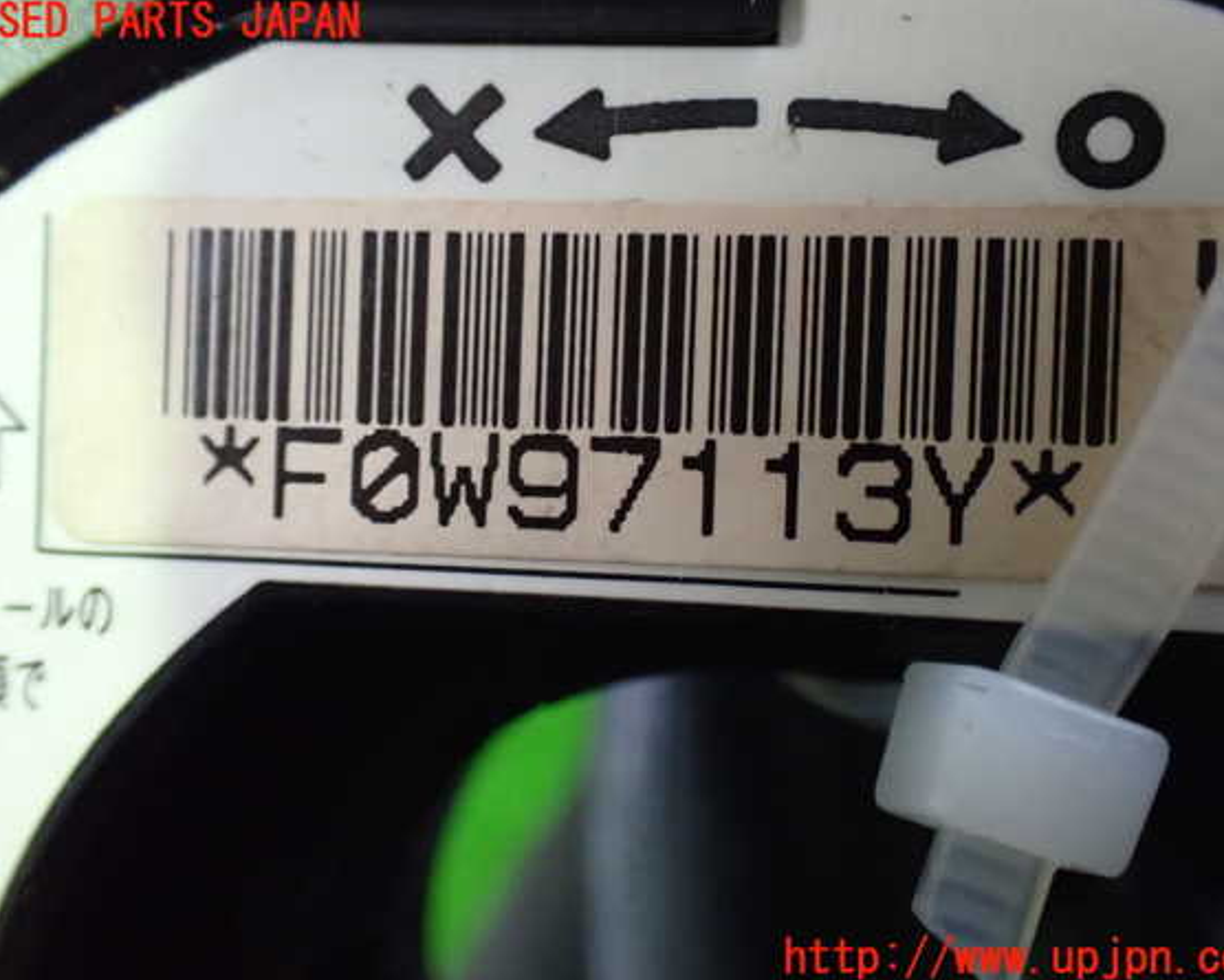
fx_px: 1449
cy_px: 491
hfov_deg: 45.8
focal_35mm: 40
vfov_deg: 37.3
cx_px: 621
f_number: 2.7
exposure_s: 1/40
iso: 1250
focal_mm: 6.83
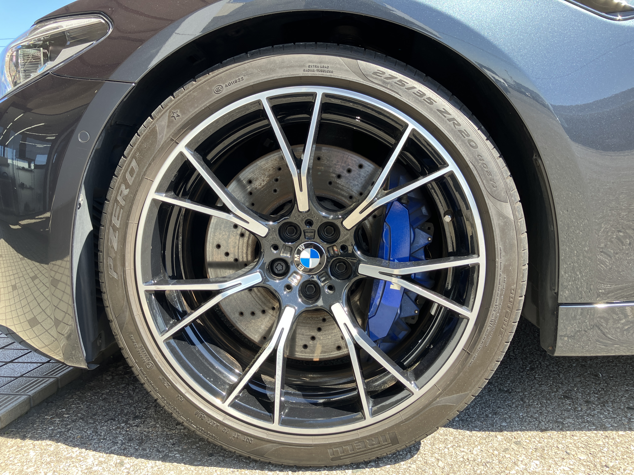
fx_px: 513
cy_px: 238
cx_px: 317
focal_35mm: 28
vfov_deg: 49.7
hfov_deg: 63.4
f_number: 1.8
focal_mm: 3.99
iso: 25
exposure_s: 1/160
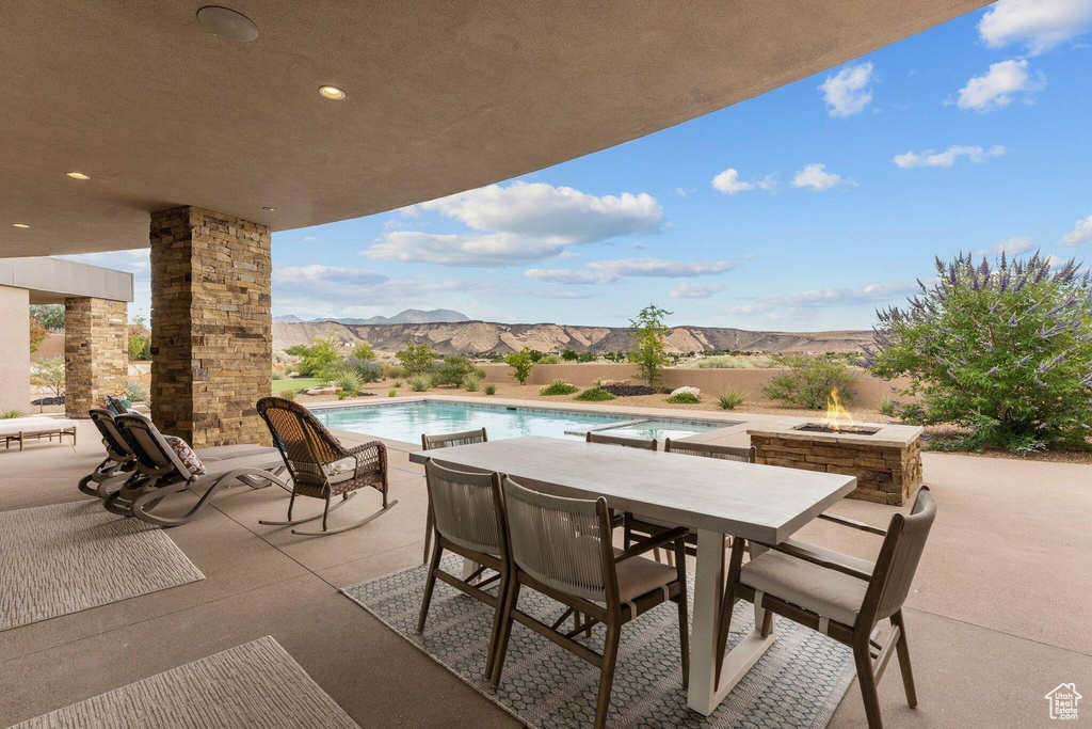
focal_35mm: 16
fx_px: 488
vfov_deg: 73.4
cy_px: 364
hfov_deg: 96.4
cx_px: 546
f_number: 8
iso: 200
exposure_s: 1/125
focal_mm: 16.1
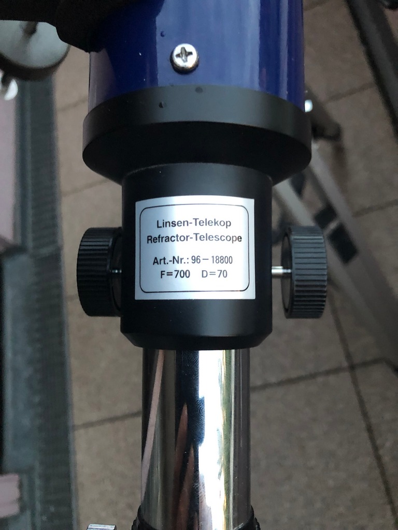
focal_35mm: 28
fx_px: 429
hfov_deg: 49.7
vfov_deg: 63.4
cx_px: 199
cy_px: 265
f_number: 1.8
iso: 100
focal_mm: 3.99
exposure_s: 1/5
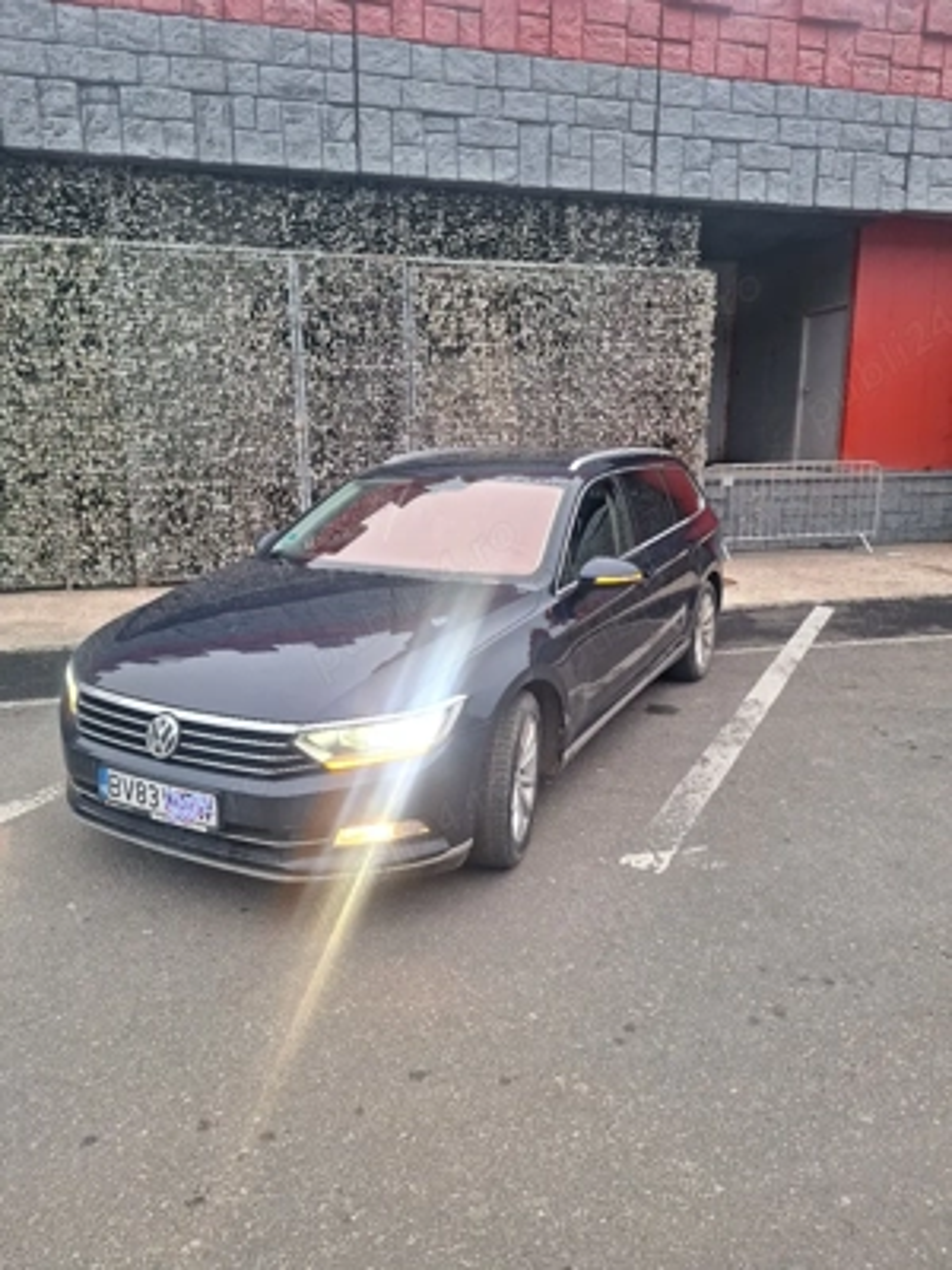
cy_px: 635
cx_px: 476
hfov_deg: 58.9
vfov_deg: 73.9
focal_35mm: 23
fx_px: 843
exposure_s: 1/50
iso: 250
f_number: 1.8
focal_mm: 5.54
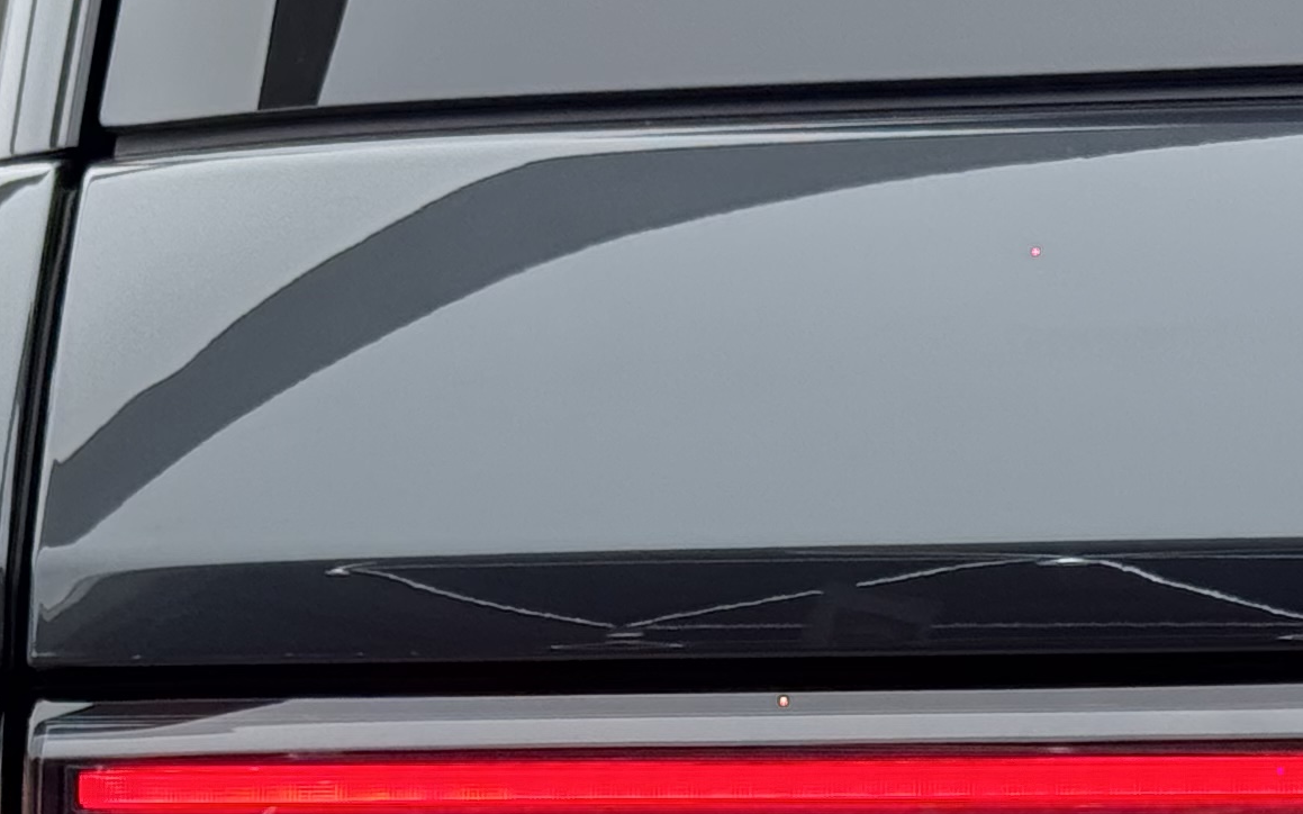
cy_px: 937
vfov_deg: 7.4
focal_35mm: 177
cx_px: 479
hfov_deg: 11.8
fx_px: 6285
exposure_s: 1/305
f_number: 1.78
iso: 100
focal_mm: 6.76
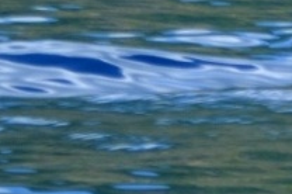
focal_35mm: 645
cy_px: -347
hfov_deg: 3.2
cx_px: 768
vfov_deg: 2.1
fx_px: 5223
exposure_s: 1/160
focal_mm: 55
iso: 100
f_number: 6.3
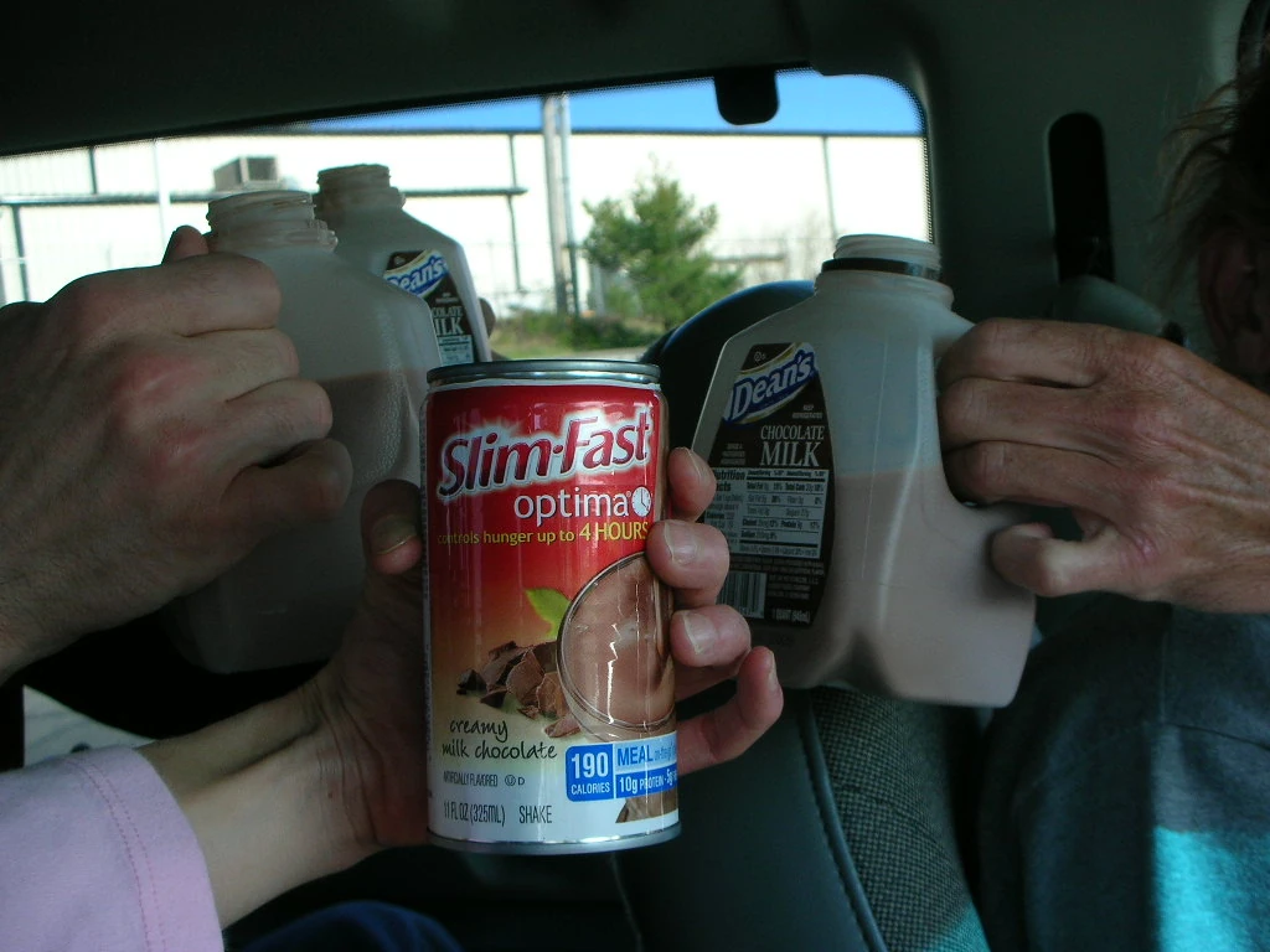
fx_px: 1944
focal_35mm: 53
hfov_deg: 36.2
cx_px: 635
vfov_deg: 27.5
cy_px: 476
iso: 50
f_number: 3.7
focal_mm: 8.8
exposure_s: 1/74.2
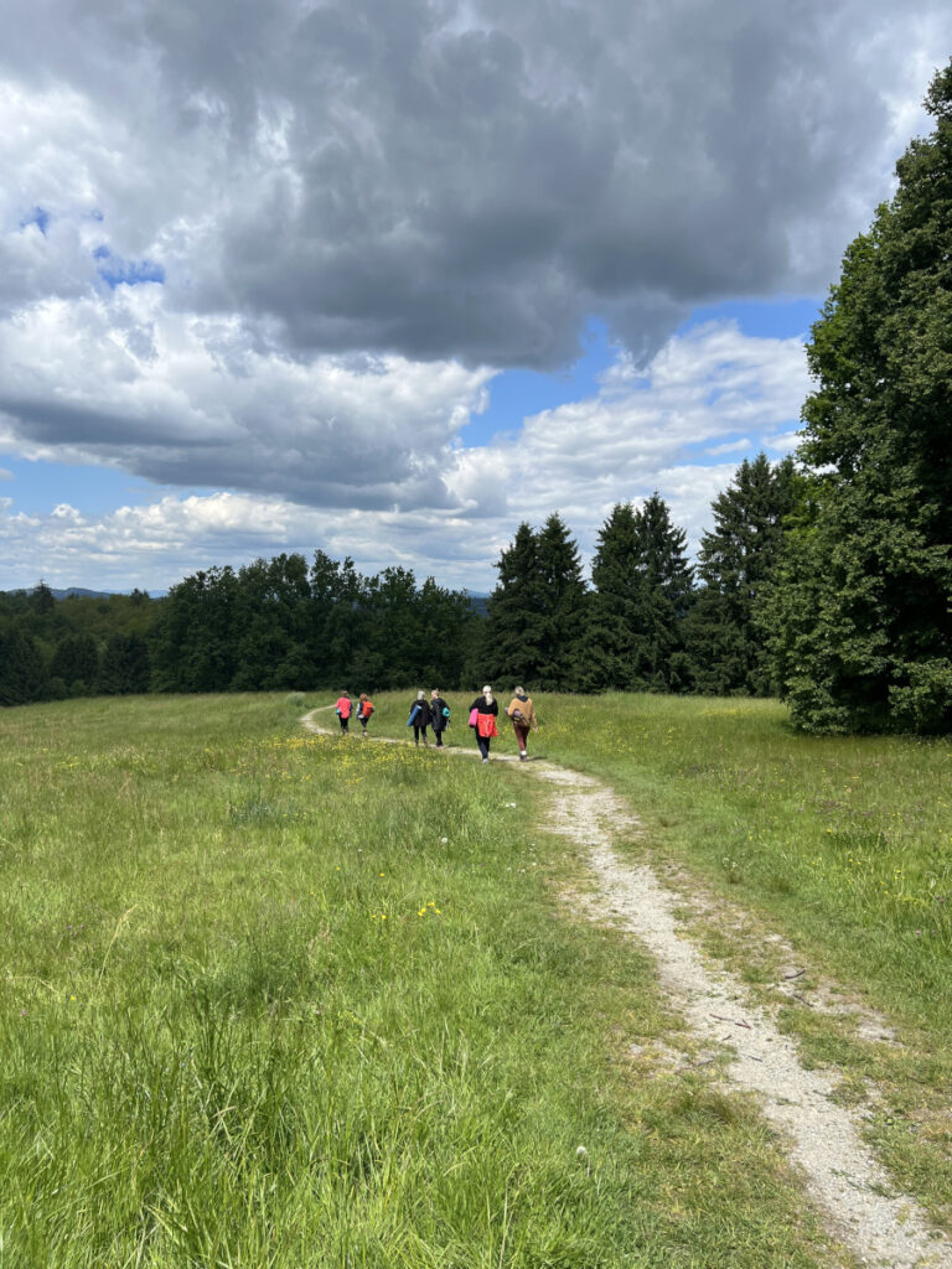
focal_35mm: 26
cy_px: 634
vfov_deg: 67.3
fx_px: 953
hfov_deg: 53.1
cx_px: 476
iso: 50
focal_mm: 5.7
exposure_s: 1/4444
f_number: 1.5
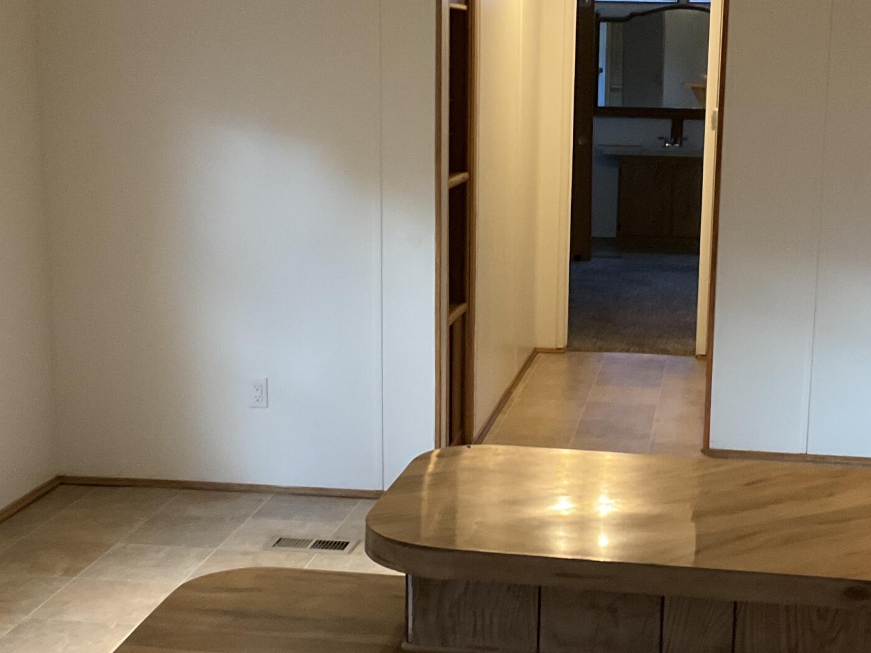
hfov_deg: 31.1
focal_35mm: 62
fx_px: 1560
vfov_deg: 23.6
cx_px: 535
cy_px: 348
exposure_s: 1/60
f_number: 1.8
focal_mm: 3
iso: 250
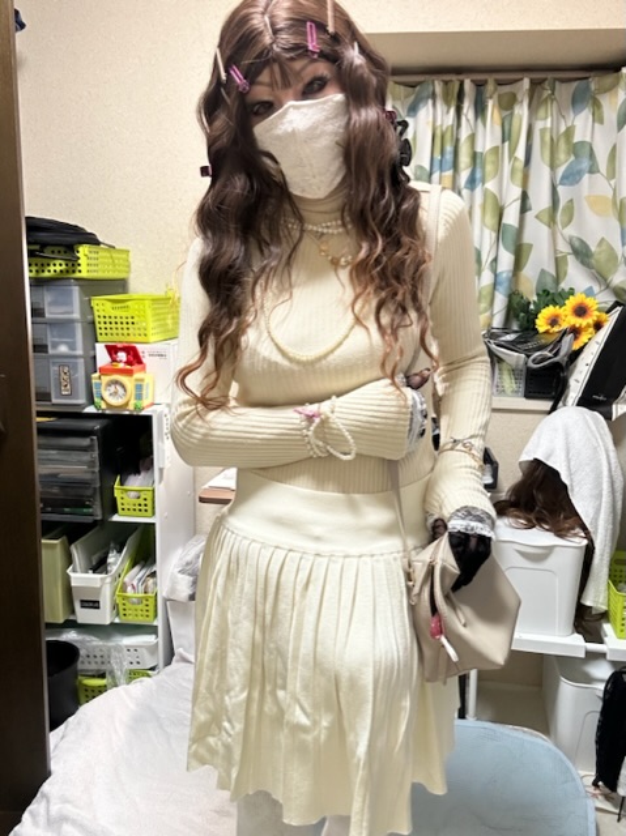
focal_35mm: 30
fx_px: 724
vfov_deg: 60.0
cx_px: 313
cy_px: 418
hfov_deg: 46.7
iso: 160
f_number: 1.9
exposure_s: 1/60
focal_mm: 2.69
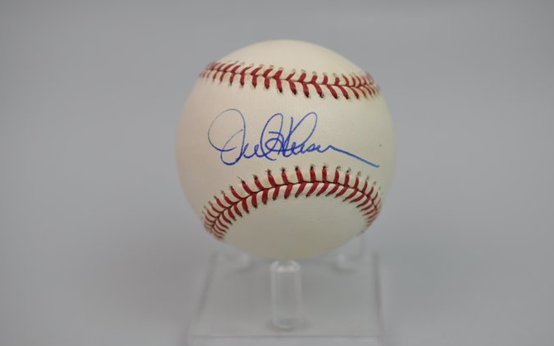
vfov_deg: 20.0
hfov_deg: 31.5
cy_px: 183
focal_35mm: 65
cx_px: 285
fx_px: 981
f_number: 4
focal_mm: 40
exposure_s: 1/80
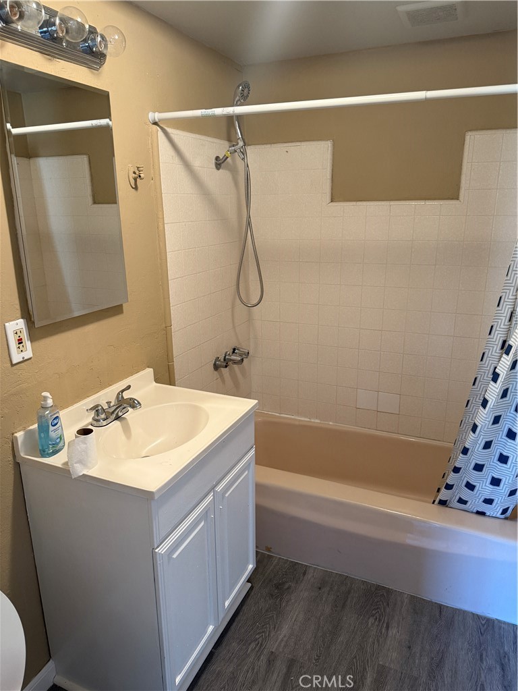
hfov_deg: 56.8
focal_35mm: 24
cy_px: 346
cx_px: 259
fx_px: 479
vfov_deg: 71.6
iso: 250
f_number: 1.78
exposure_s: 1/60
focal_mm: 6.76
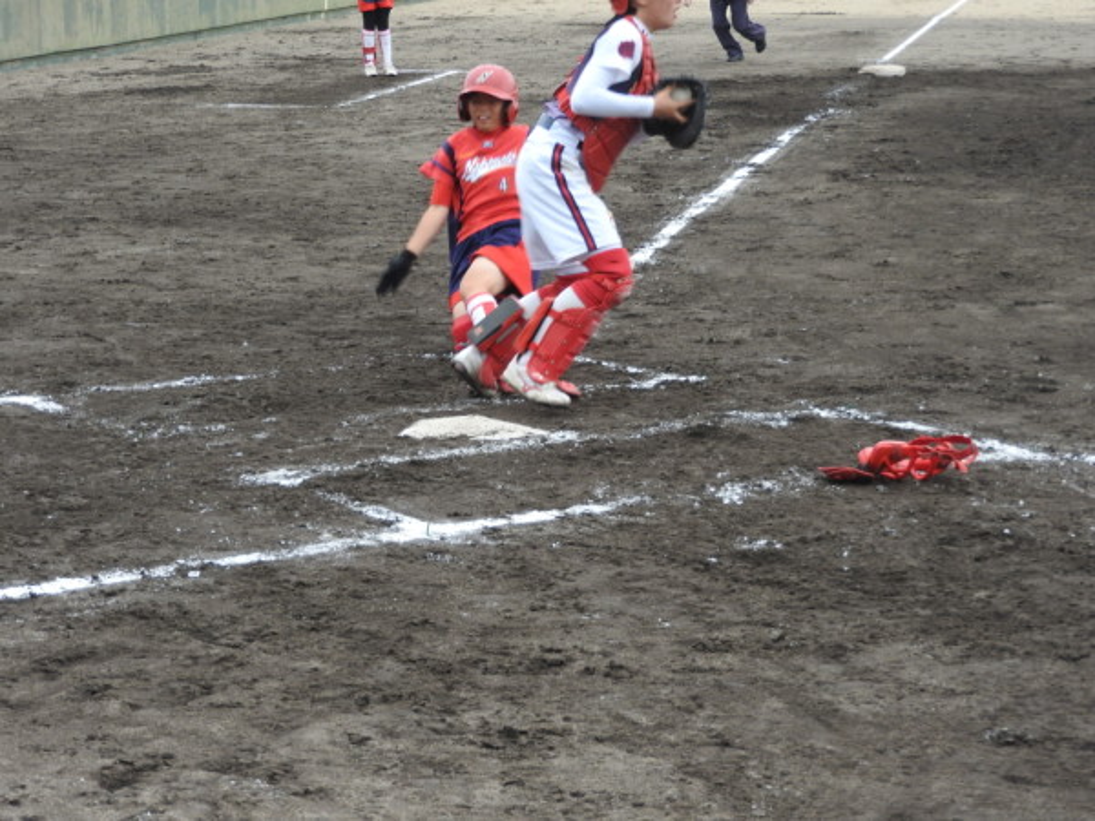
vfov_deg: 15.6
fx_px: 3005
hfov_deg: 20.7
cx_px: 548
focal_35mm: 95
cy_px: 410
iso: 100
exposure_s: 1/160
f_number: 4.8
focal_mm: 17
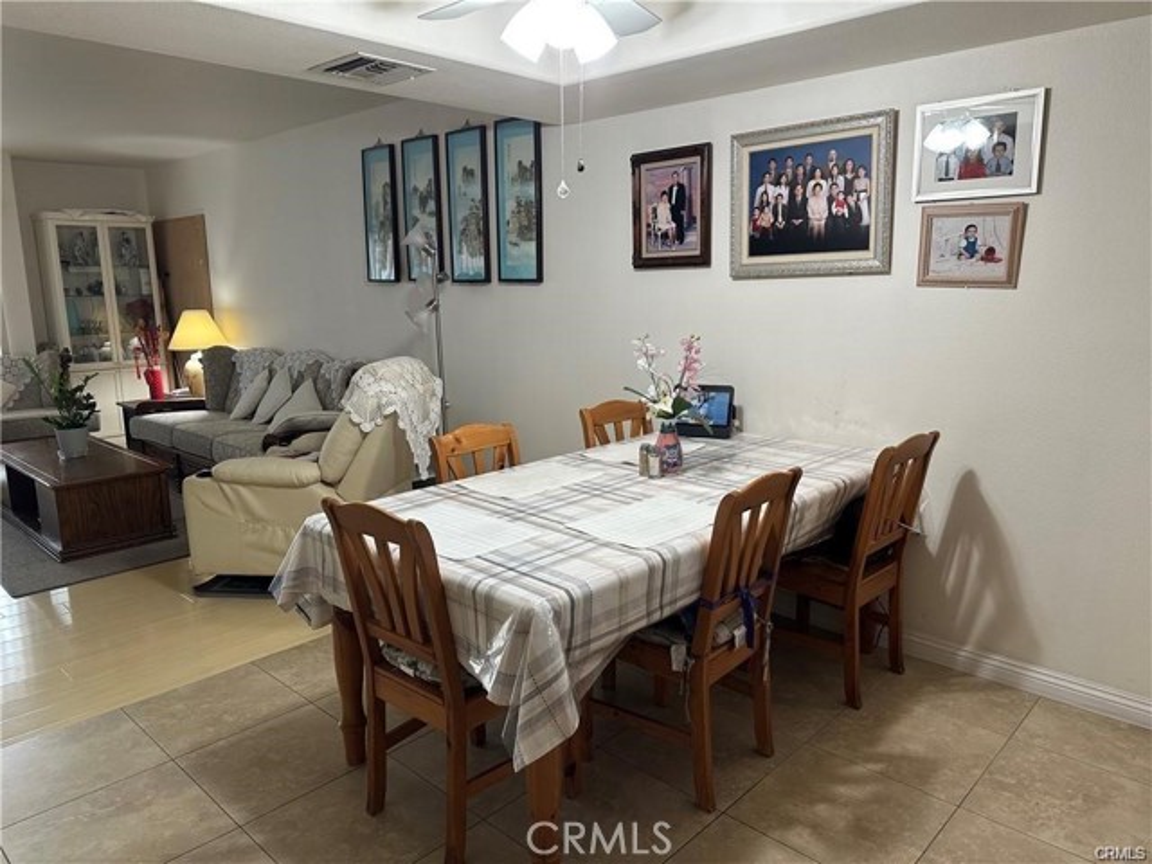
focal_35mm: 24
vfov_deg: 56.8
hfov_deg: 71.6
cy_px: 432
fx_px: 799
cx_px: 576
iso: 125
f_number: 1.78
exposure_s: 1/60
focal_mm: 6.86
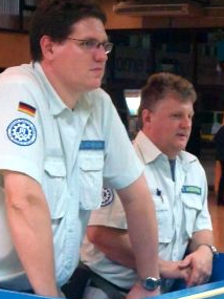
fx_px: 1060
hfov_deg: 12.1
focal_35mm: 123
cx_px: 133
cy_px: 243
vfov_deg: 15.9
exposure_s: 1/20
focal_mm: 13.18
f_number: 4
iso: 800
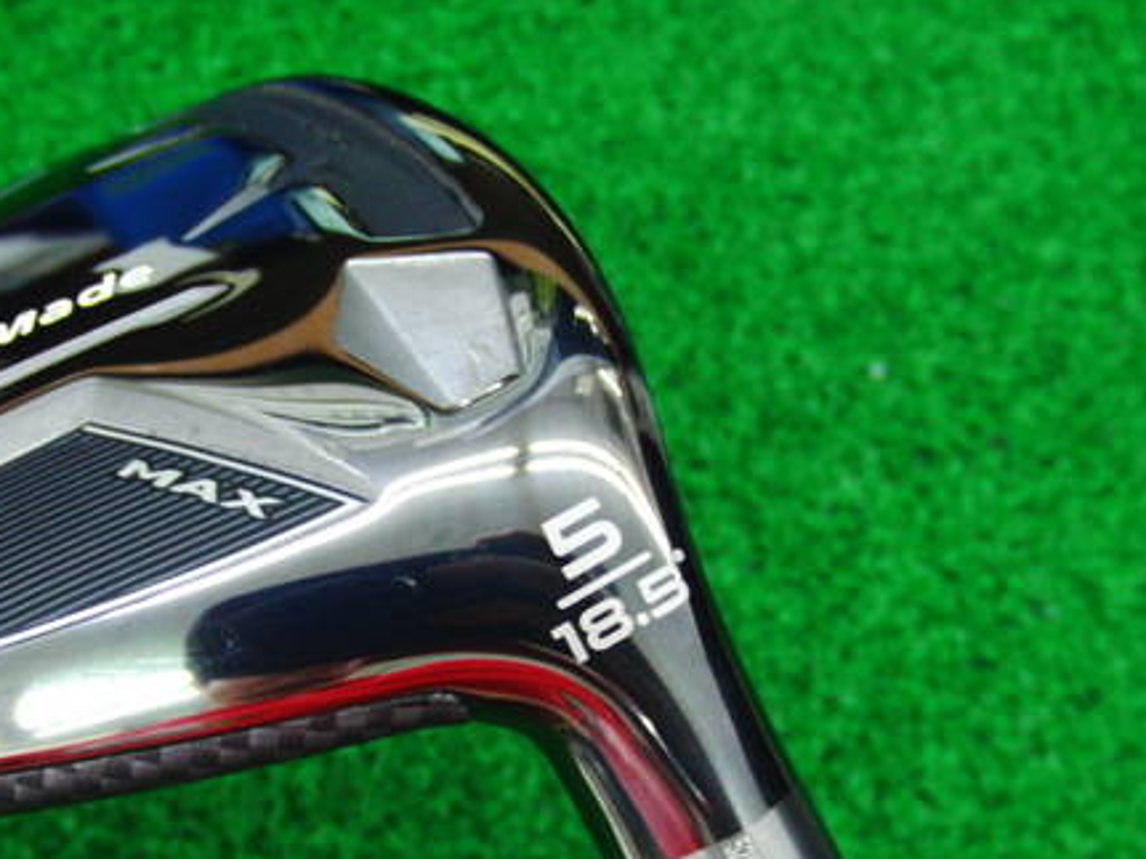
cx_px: 433
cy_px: 588
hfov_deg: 34.8
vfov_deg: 26.4
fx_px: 1820
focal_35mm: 55
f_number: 3.6
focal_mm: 6.42
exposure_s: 1/30
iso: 400
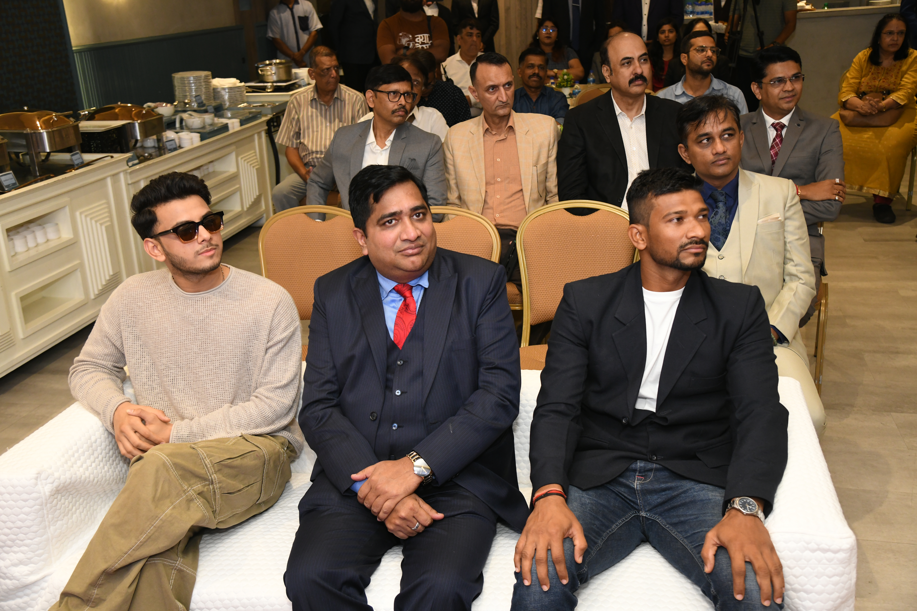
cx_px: 458
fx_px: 968
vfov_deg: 35.1
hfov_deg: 50.7
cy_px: 306
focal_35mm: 38
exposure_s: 1/125
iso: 2000
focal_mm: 38
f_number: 5
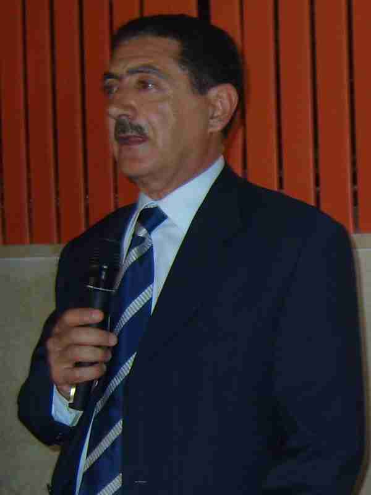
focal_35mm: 35
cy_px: 248
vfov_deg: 52.6
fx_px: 500
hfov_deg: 40.7
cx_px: 186
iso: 100
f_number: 2.8
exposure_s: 1/30
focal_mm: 7.4
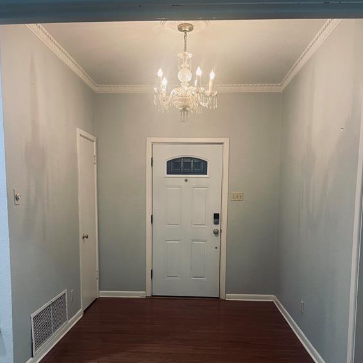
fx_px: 356
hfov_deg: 54.0
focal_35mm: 30
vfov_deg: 53.2
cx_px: 180
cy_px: 235
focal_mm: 5.1
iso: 250
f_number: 1.6
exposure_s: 1/60
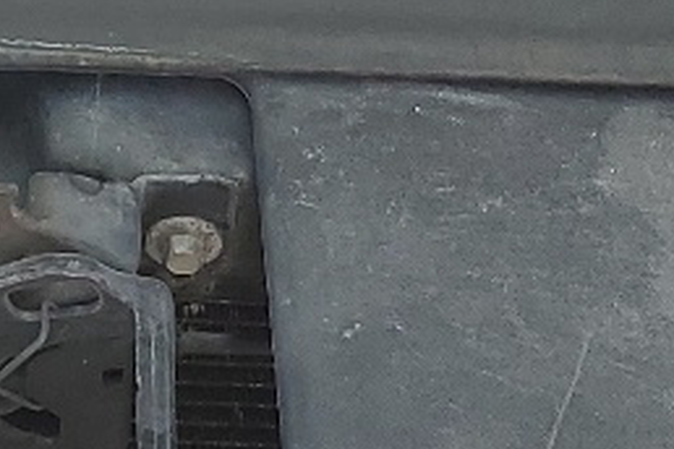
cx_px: -21
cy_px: -355
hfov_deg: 12.1
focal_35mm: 168
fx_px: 3145
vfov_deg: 7.9
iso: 50
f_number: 1.5
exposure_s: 1/1000
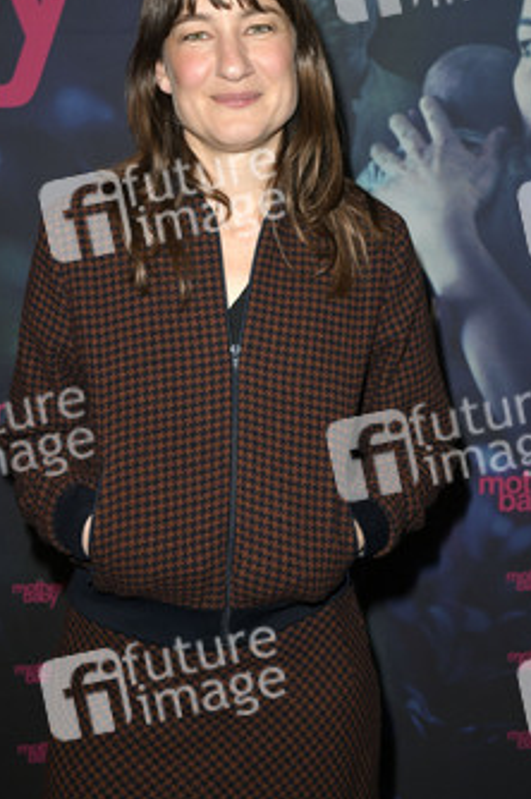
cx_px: 232
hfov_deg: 20.3
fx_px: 1485
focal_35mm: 67
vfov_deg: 30.0
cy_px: 325
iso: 1600
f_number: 6.3
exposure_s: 1/250
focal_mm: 56
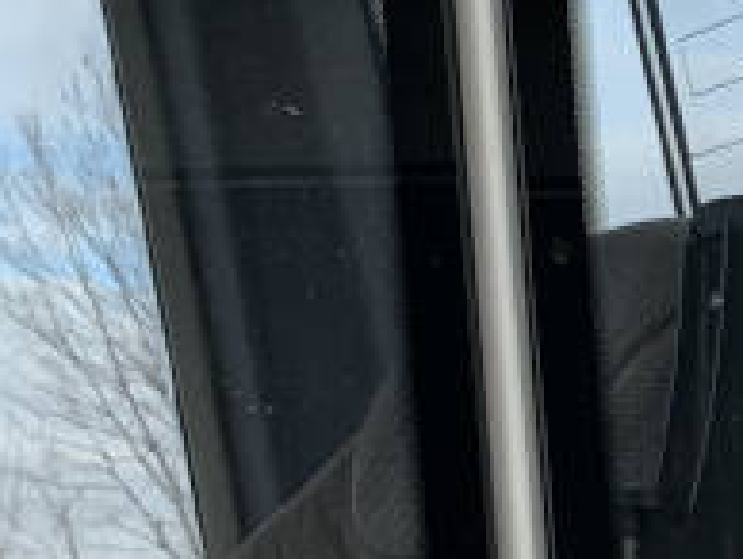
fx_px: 2880
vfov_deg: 10.7
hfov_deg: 12.9
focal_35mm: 134
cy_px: 816
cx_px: 1452
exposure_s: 1/1088
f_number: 1.8
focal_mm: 4.25
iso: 25
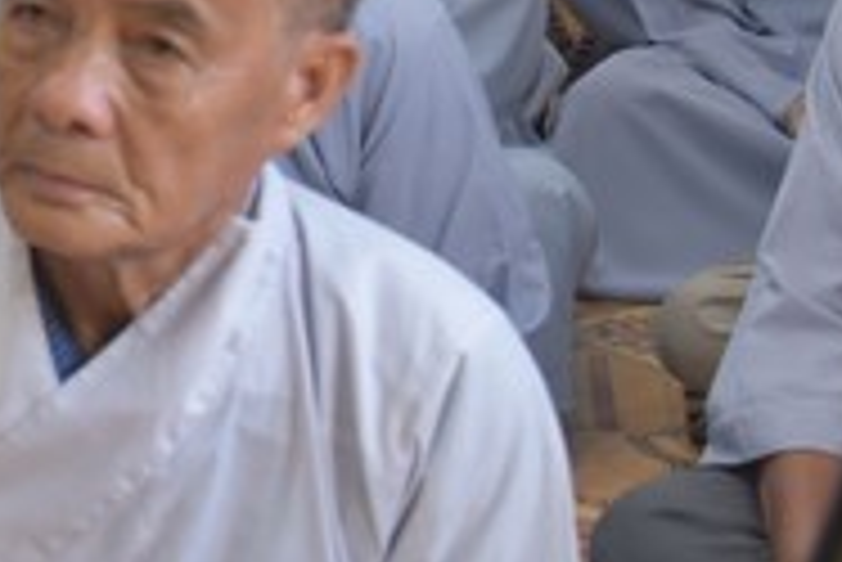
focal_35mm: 160
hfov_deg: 12.2
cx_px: -446
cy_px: -36
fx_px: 3745
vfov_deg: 8.5
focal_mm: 46
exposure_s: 1/100
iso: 1000
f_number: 5
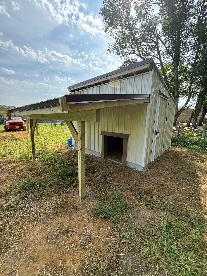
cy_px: 138
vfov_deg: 102.1
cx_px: 104
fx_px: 112
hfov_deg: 85.7
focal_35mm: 14
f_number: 2.2
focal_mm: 2.22
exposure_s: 1/658
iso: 64
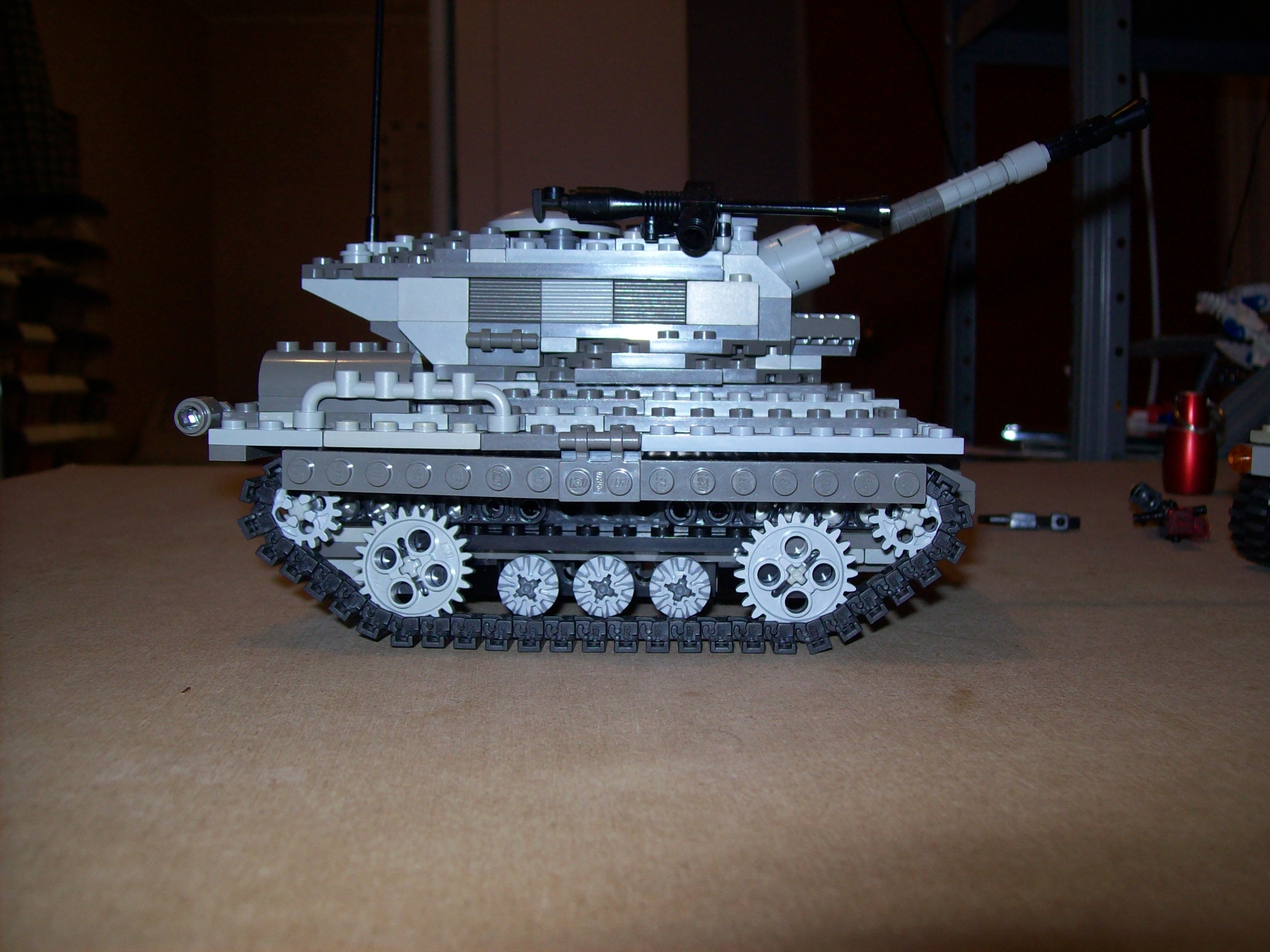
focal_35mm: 36
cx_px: 635
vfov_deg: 39.6
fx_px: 1320
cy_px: 476
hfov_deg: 51.4
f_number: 2.7
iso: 80
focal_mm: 6
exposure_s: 1/64
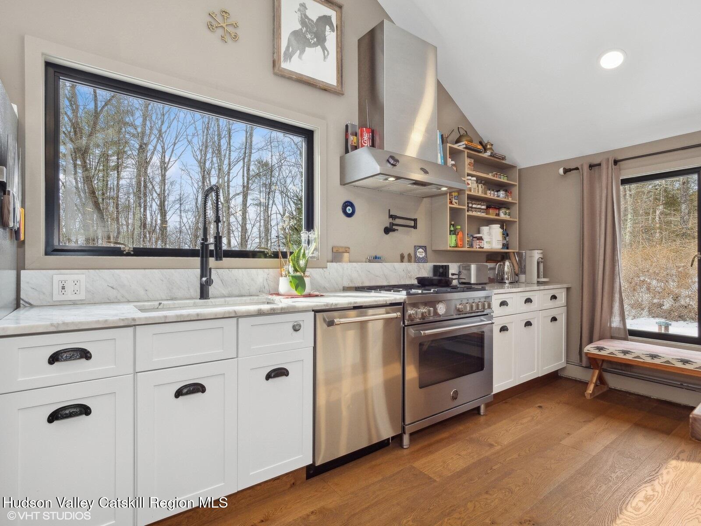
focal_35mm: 18
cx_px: 350
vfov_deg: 71.6
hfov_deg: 87.8
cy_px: 263
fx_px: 365
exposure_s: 1/25
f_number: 8
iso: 200
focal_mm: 9
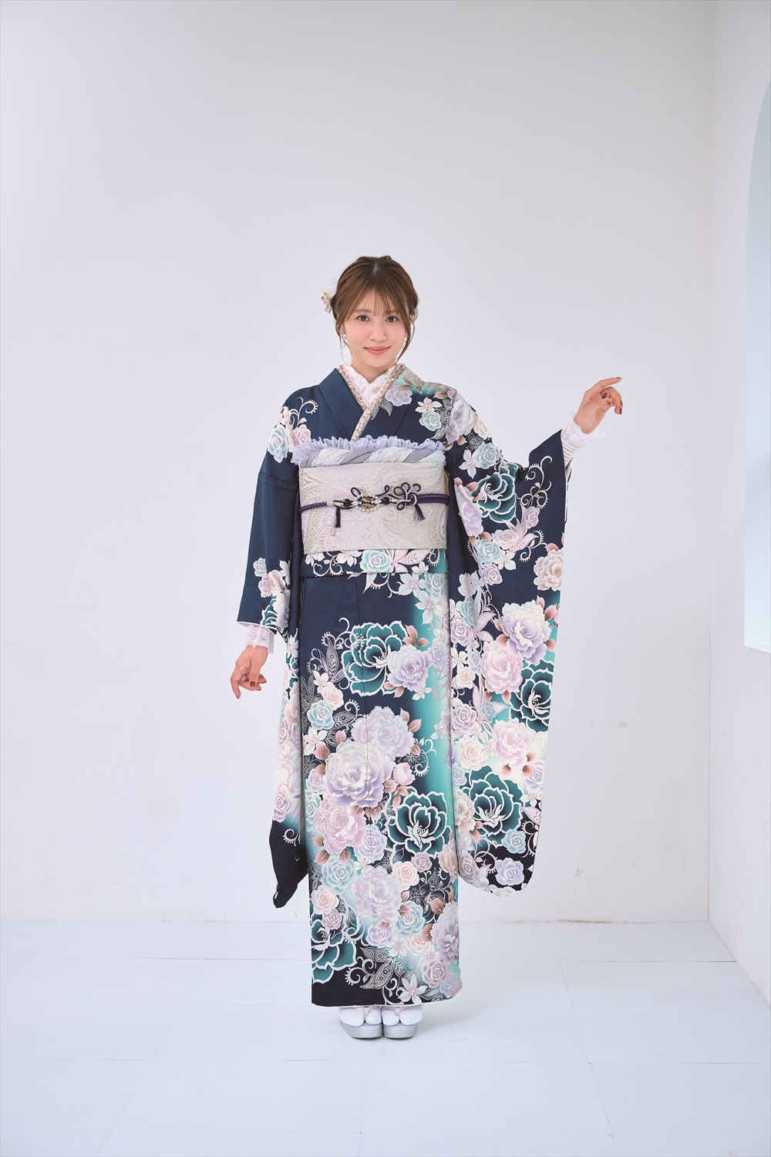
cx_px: 386
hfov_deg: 25.5
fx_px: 1702
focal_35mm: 53
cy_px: 578
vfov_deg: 37.5
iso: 250
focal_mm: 53
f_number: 4.5
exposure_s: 1/160
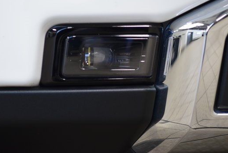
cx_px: 116
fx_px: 817
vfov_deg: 10.6
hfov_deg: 15.9
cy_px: 60
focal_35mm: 129
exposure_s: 1/125
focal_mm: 70
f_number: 3.2
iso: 1600
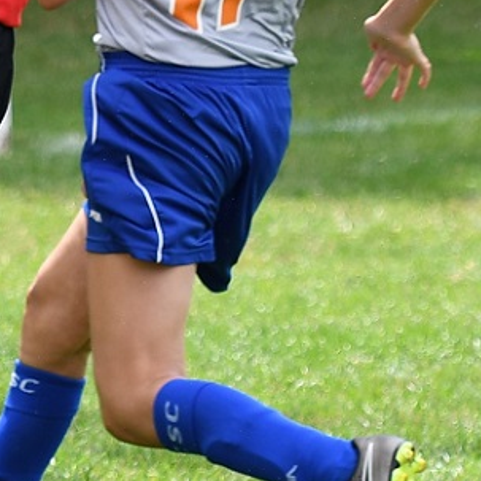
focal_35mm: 478
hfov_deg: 3.7
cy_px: 86
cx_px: -210
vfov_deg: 3.7
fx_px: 7507
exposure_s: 1/1000
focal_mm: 105
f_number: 3.2
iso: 125
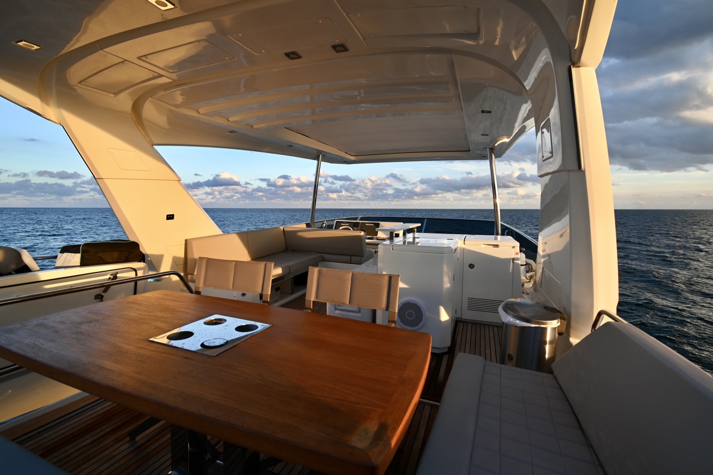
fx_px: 297
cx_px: 356
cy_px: 238
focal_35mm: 15
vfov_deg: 77.3
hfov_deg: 100.4
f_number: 5.6
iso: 200
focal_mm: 10
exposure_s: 1/250
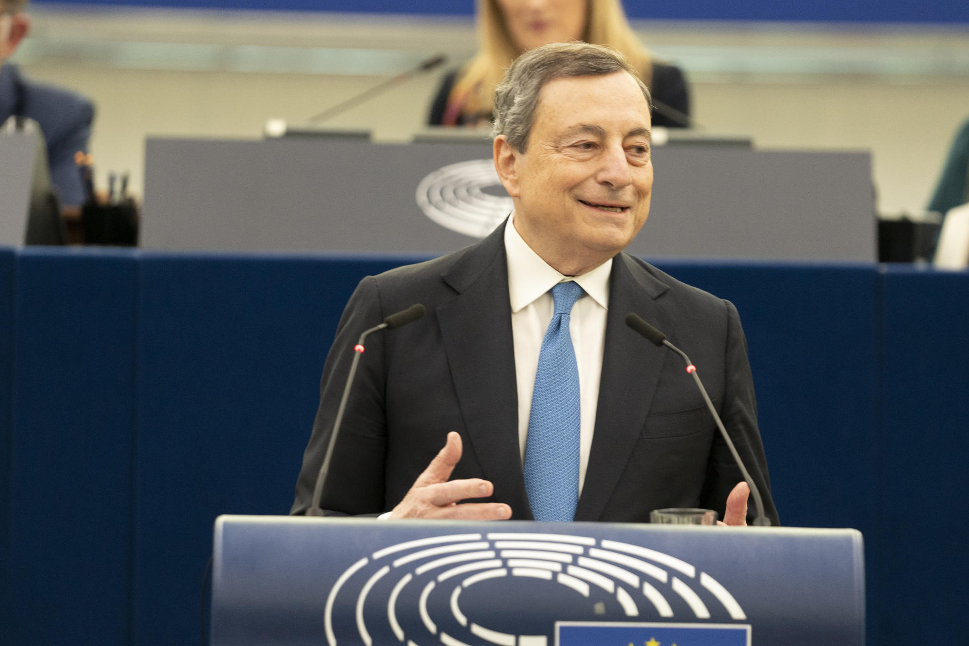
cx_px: 529
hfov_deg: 7.0
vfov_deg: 4.7
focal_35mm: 293
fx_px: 7886
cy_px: 340
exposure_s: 1/320
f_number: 2.8
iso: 2000
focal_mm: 200
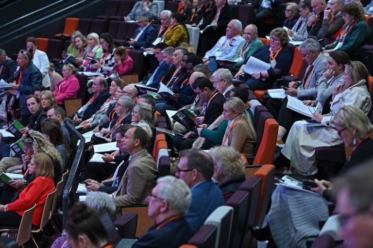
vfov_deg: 11.2
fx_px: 1263
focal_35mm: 122
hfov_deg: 16.8
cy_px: 124
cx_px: 186
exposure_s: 1/50
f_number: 4.5
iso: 1600
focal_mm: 122
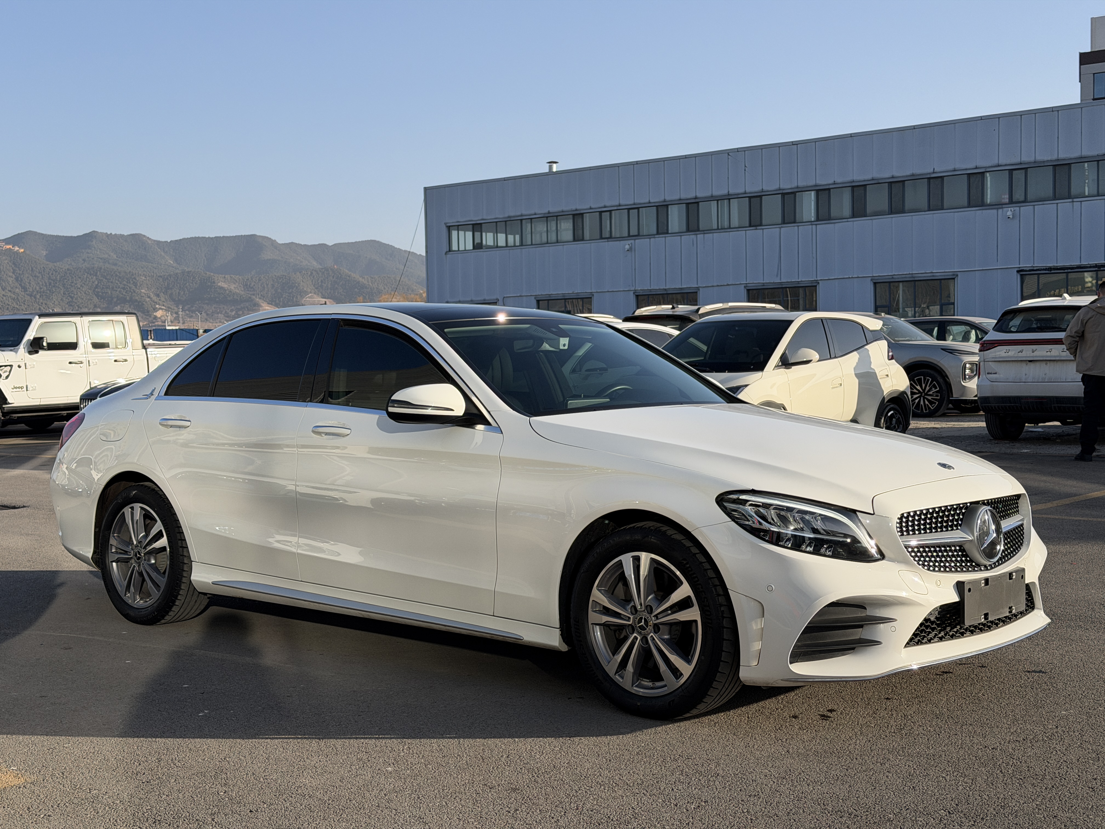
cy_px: 414
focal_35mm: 48
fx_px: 1532
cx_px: 552
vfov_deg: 30.3
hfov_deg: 39.7
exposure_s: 1/3378
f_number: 1.78
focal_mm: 6.76
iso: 64
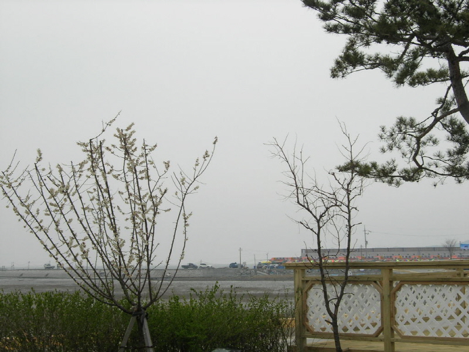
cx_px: 234
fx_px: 976
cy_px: 176
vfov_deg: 20.4
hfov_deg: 27.0
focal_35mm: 72
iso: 64
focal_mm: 14.9
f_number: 6.3
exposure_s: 1/404
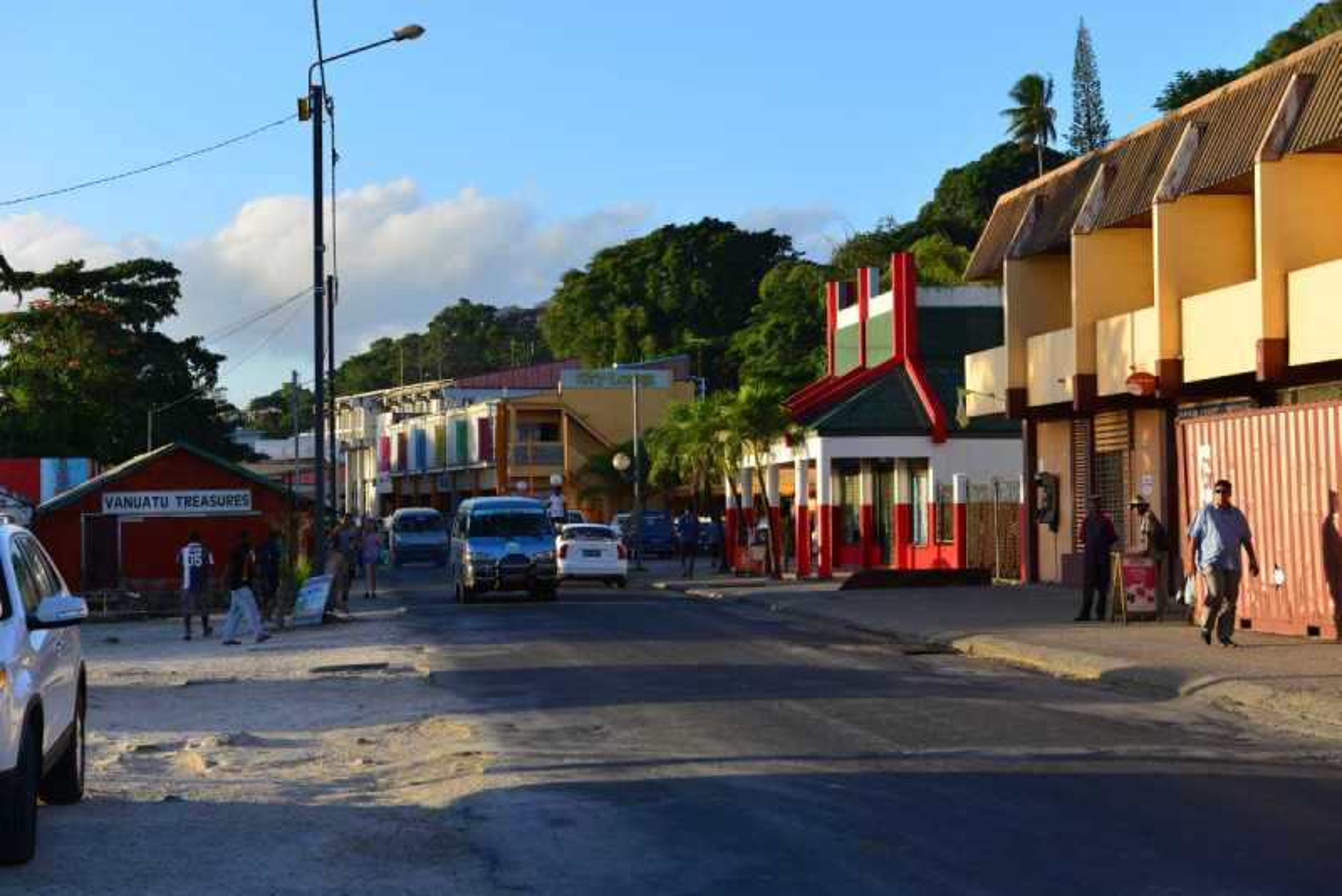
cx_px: 671
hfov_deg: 28.8
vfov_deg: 19.5
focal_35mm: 70
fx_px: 2610
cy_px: 448
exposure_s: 1/250
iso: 250
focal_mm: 70
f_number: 8
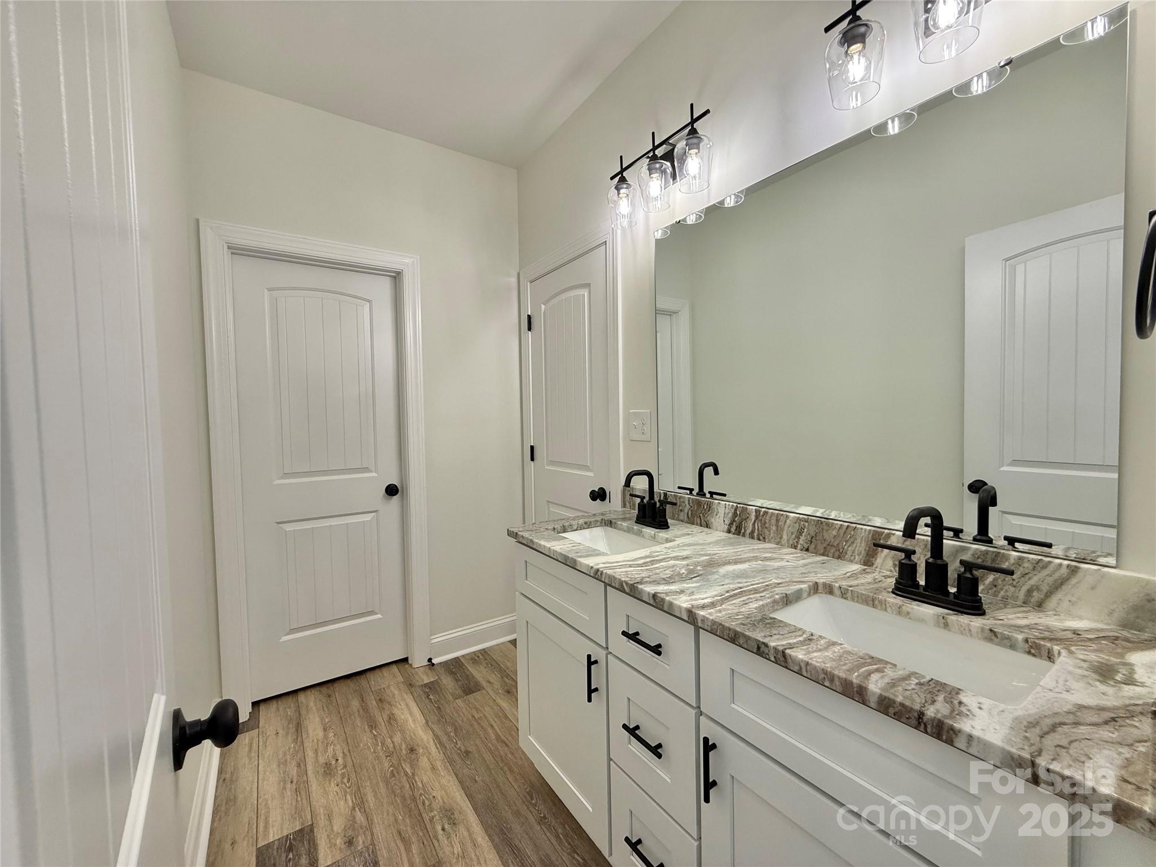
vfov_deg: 85.7
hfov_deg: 102.1
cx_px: 578
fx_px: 468
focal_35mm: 14
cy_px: 434
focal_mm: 2.22
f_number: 2.2
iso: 80
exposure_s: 1/120
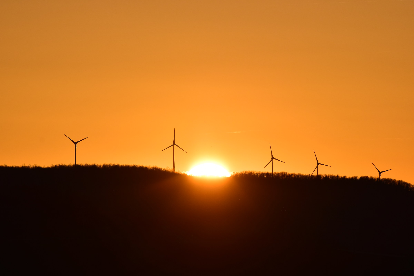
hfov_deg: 4.6
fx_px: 5175
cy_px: 138
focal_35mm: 450
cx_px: 207
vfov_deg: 3.1
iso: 200
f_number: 10
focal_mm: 300
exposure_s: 1/2000
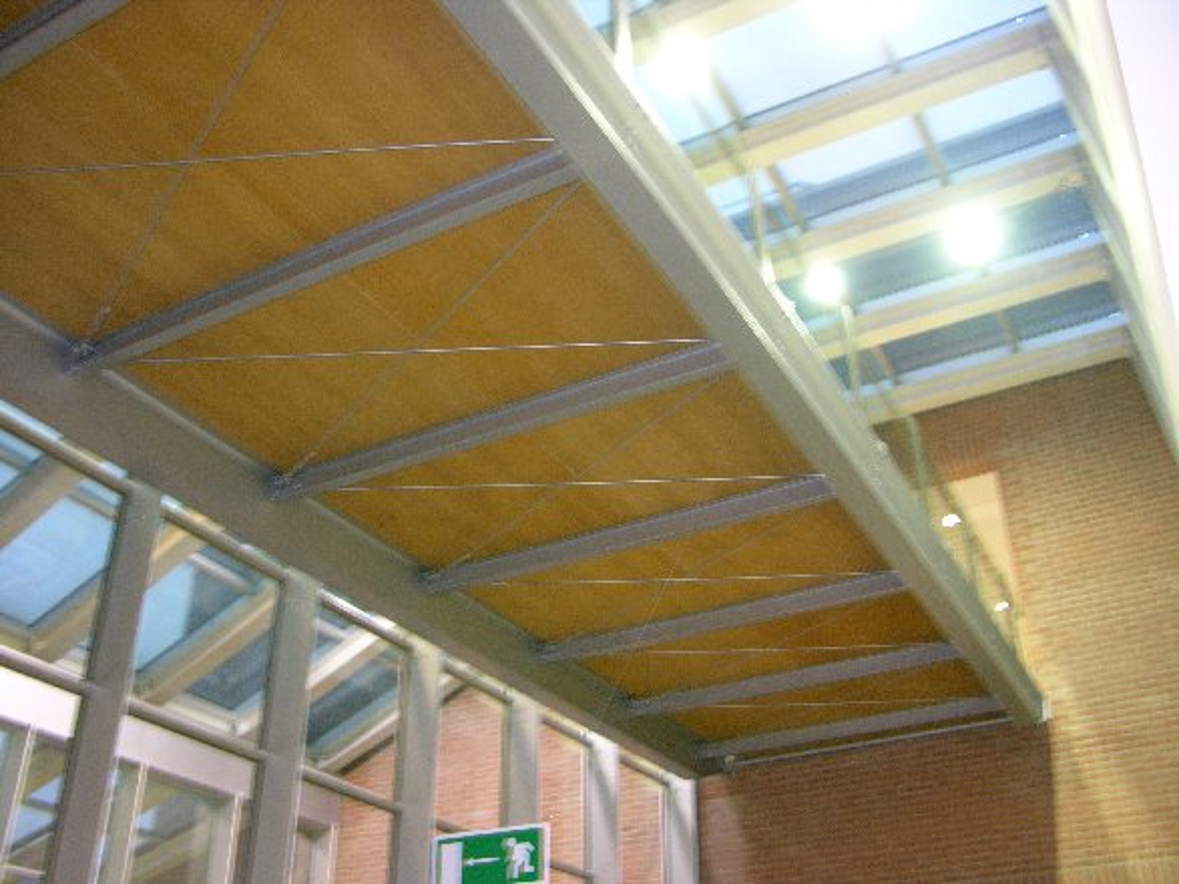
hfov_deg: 52.6
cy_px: 442
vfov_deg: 40.7
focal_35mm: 35
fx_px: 1192
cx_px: 590
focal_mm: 8.9
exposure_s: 1/3.5
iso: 200
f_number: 2.8
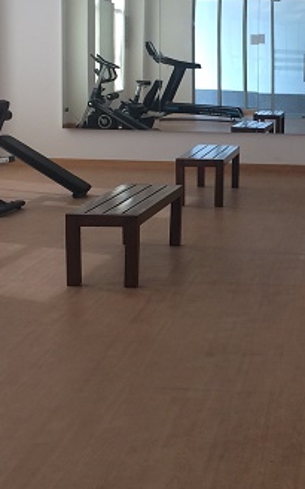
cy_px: 134
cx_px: 283
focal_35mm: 75
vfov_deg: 27.2
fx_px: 997
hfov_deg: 17.1
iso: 50
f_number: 2.2
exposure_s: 1/100
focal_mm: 4.15
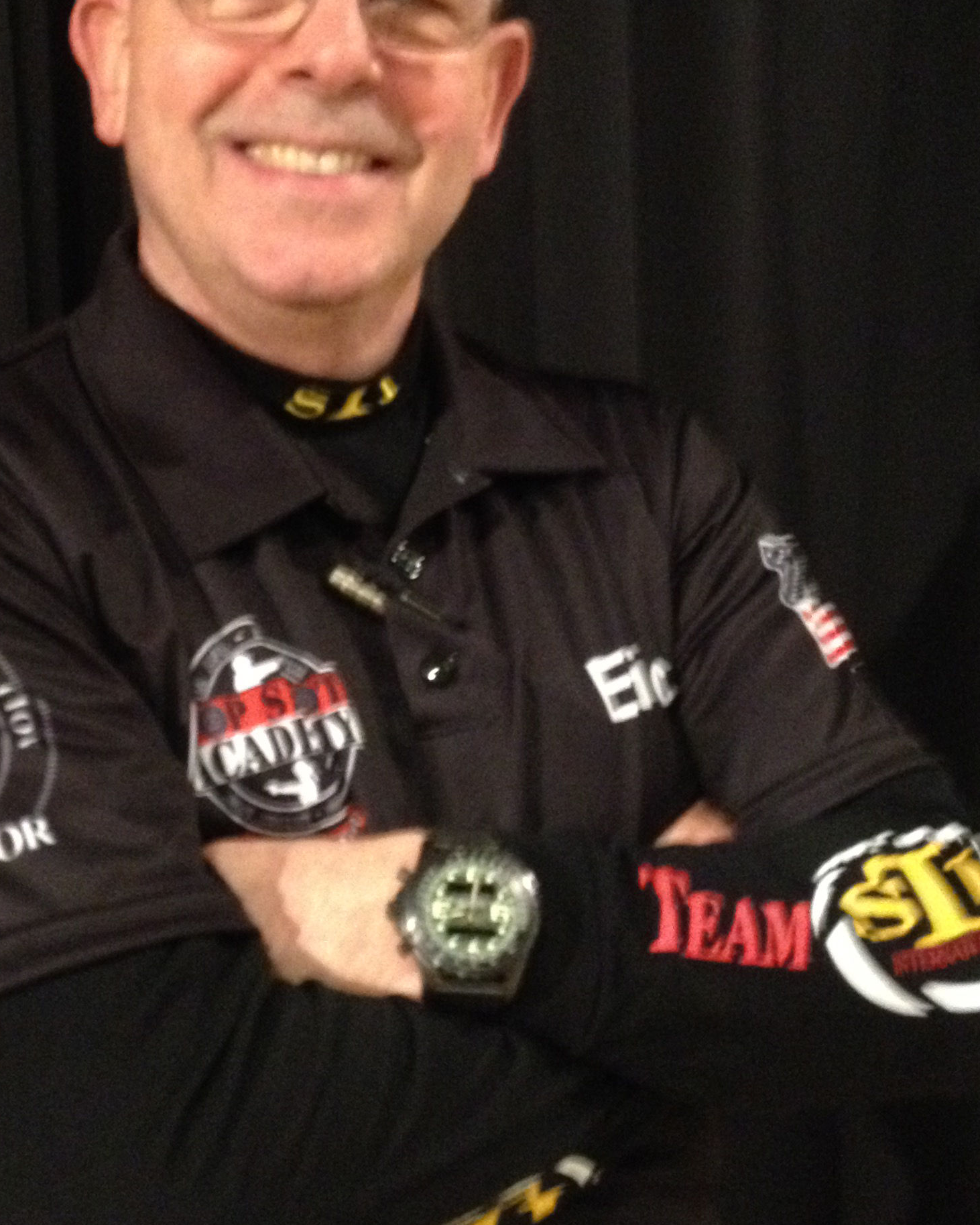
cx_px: 361
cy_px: 481
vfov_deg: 30.9
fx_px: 2212
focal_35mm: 61
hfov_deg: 24.9
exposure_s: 1/15
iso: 500
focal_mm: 4.28
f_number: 2.4
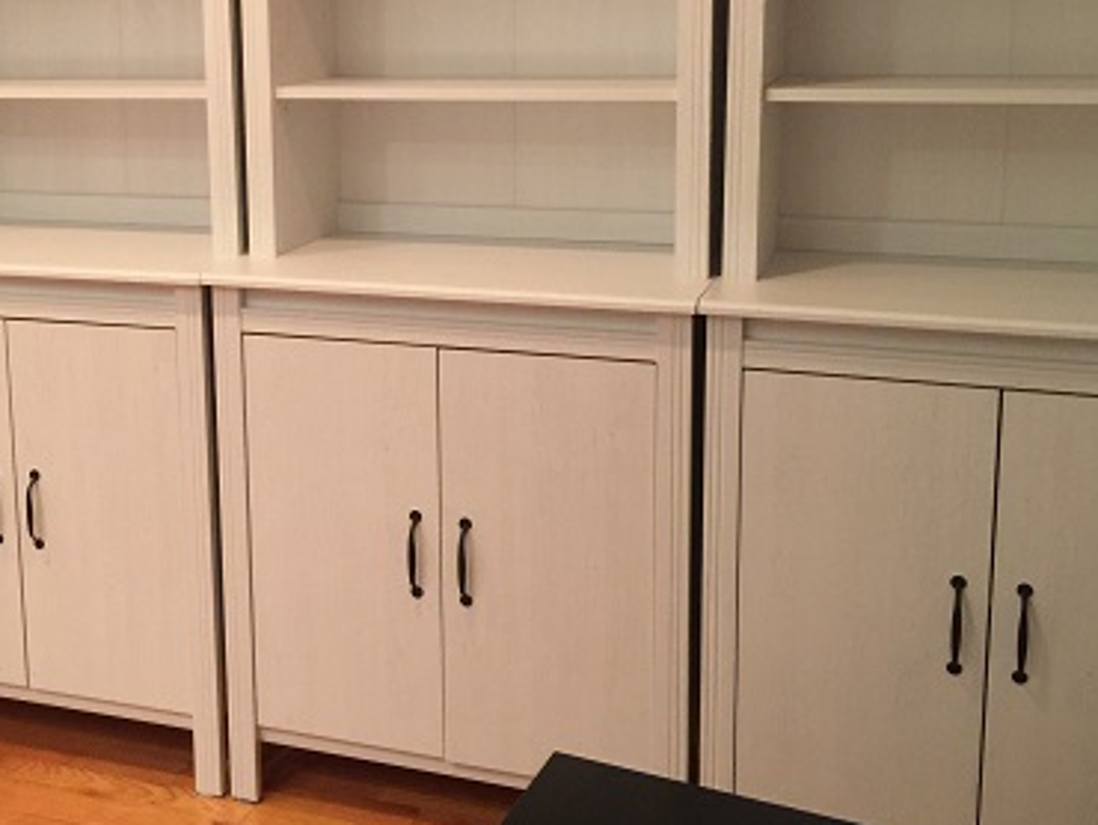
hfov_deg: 39.9
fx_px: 1492
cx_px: 353
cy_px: 240
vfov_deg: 30.6
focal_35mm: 47
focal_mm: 4.15
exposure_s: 1/4
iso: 64
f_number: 2.2
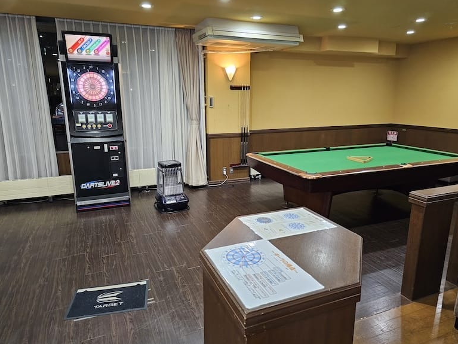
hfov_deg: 71.6
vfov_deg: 56.8
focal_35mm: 24
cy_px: 173
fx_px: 317
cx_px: 228
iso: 1000
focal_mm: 6.3
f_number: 1.7
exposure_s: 1/100
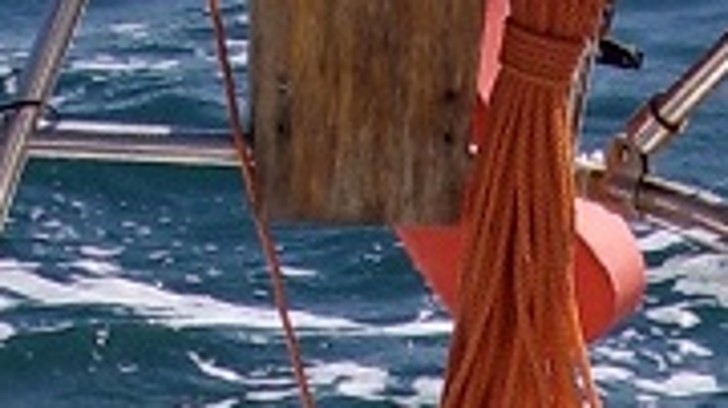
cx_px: 609
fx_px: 3492
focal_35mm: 181
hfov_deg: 11.8
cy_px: 1266
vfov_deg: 6.1
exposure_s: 1/917
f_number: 4.1
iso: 71
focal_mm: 5.8
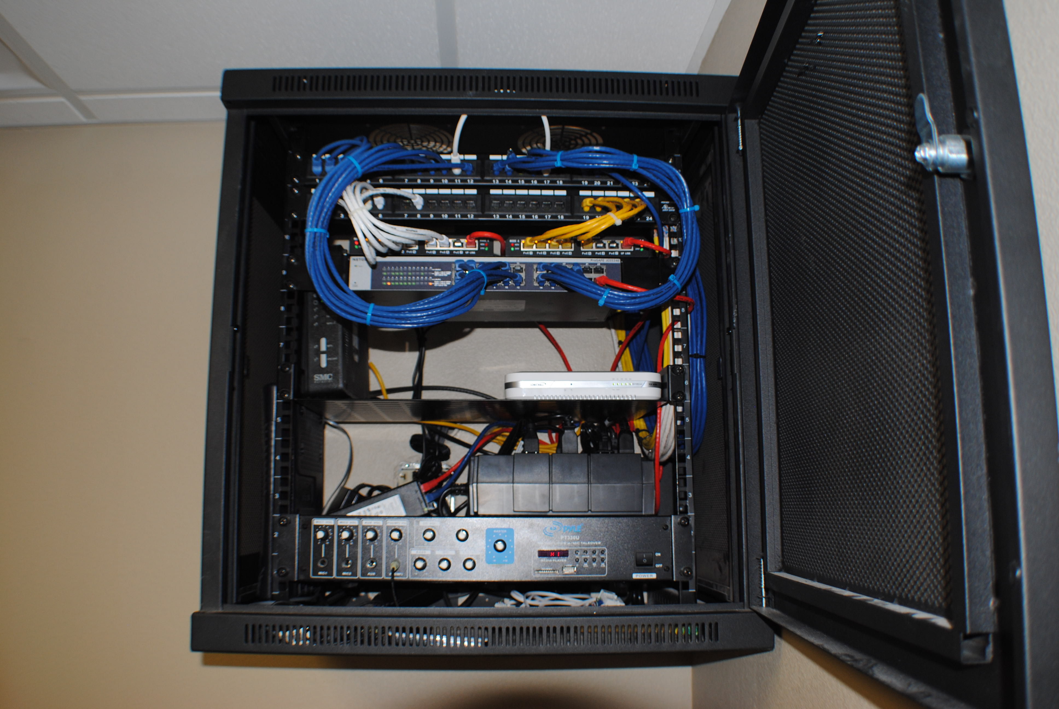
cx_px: 530
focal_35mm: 39
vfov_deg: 34.3
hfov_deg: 49.5
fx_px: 1149
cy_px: 354
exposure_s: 1/60
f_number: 4.2
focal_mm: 26
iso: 200
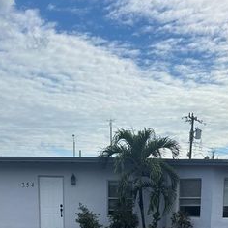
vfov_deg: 23.9
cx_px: 128
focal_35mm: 65
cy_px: 279
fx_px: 484
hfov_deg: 26.5
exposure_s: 1/4630
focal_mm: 5.96
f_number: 1.6
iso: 50
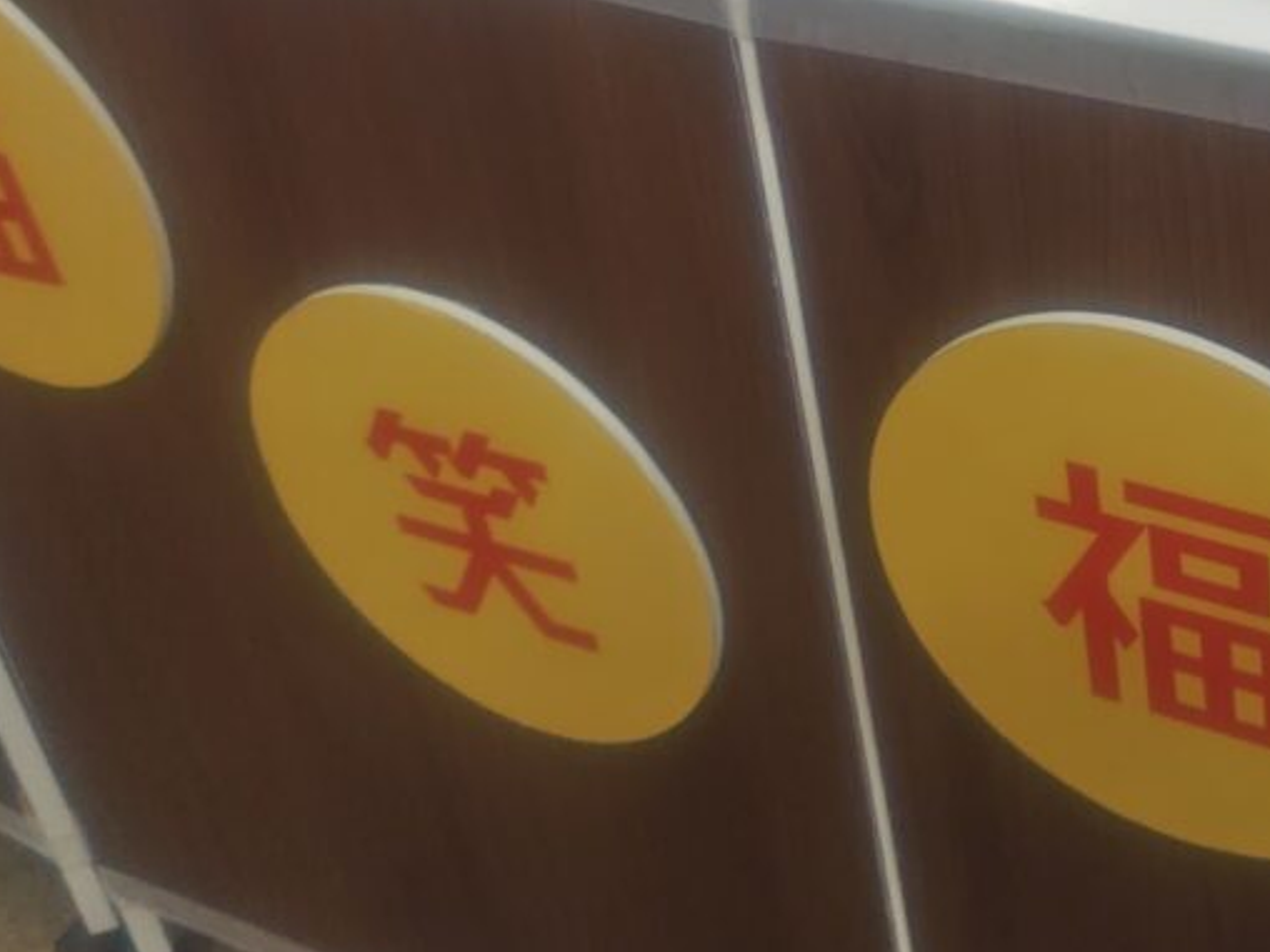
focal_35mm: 58
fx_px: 2128
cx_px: 1188
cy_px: 137
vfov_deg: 24.7
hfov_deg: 31.4
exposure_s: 1/60
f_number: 1.9
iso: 242
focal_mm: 5.56
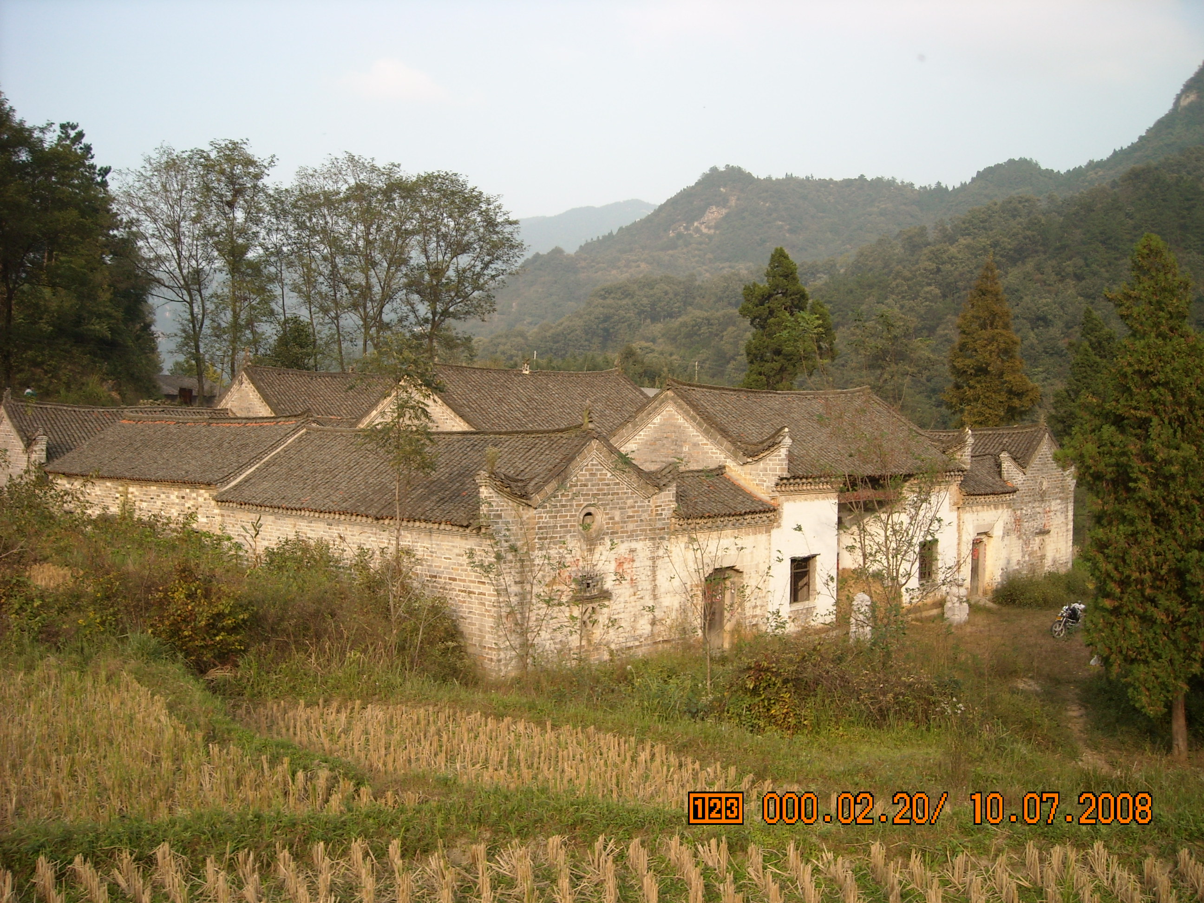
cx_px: 602
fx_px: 1217
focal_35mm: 35
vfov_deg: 40.7
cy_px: 452
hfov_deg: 52.6
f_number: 2.8
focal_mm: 5.7
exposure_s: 1/369
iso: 64
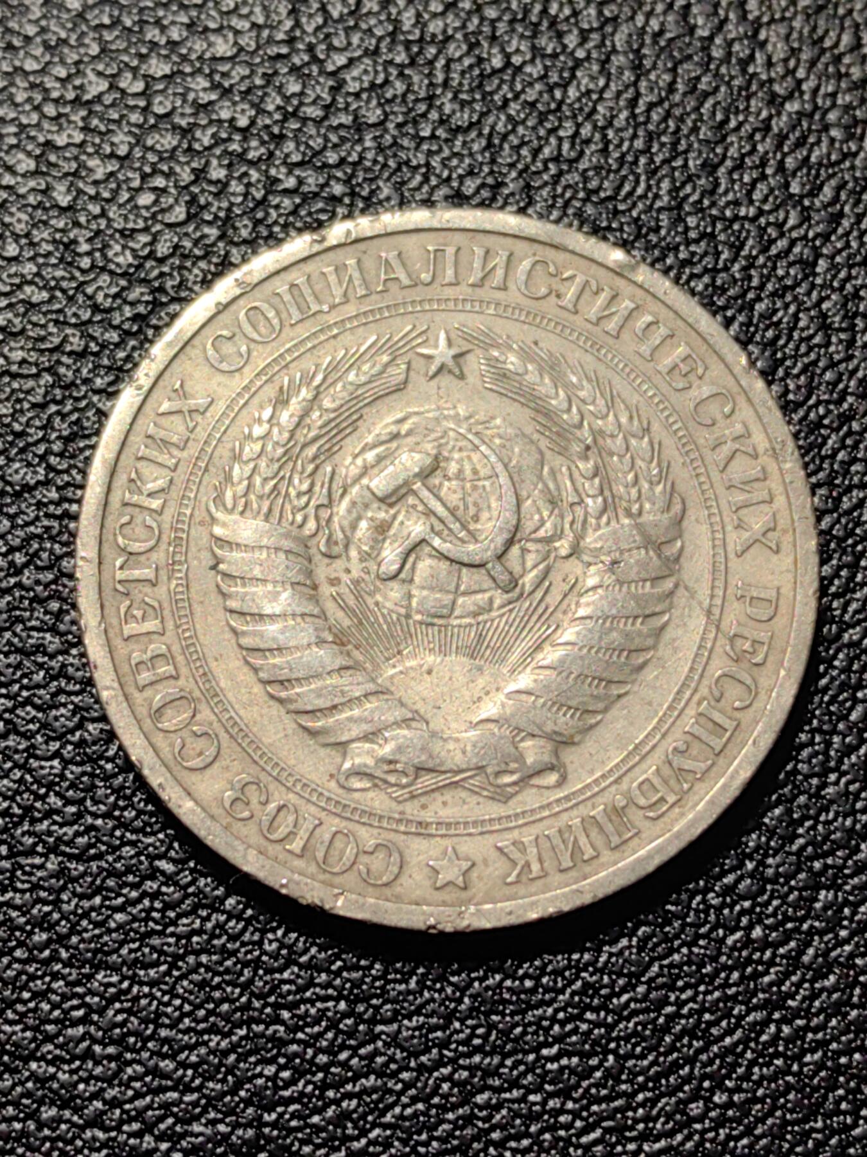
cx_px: 434
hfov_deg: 18.4
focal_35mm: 80
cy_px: 578
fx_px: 2672
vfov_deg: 24.4
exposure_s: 1/146
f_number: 2
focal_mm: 5.75
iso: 50
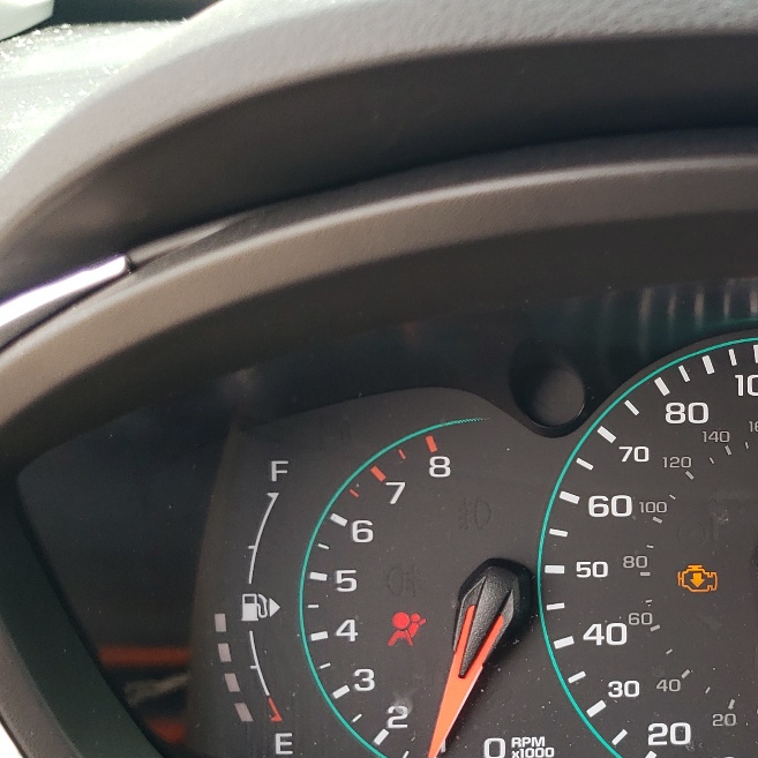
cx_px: 793
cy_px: 472
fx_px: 1387
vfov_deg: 30.4
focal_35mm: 56
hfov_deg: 28.3
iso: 50
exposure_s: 1/164
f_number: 1.5
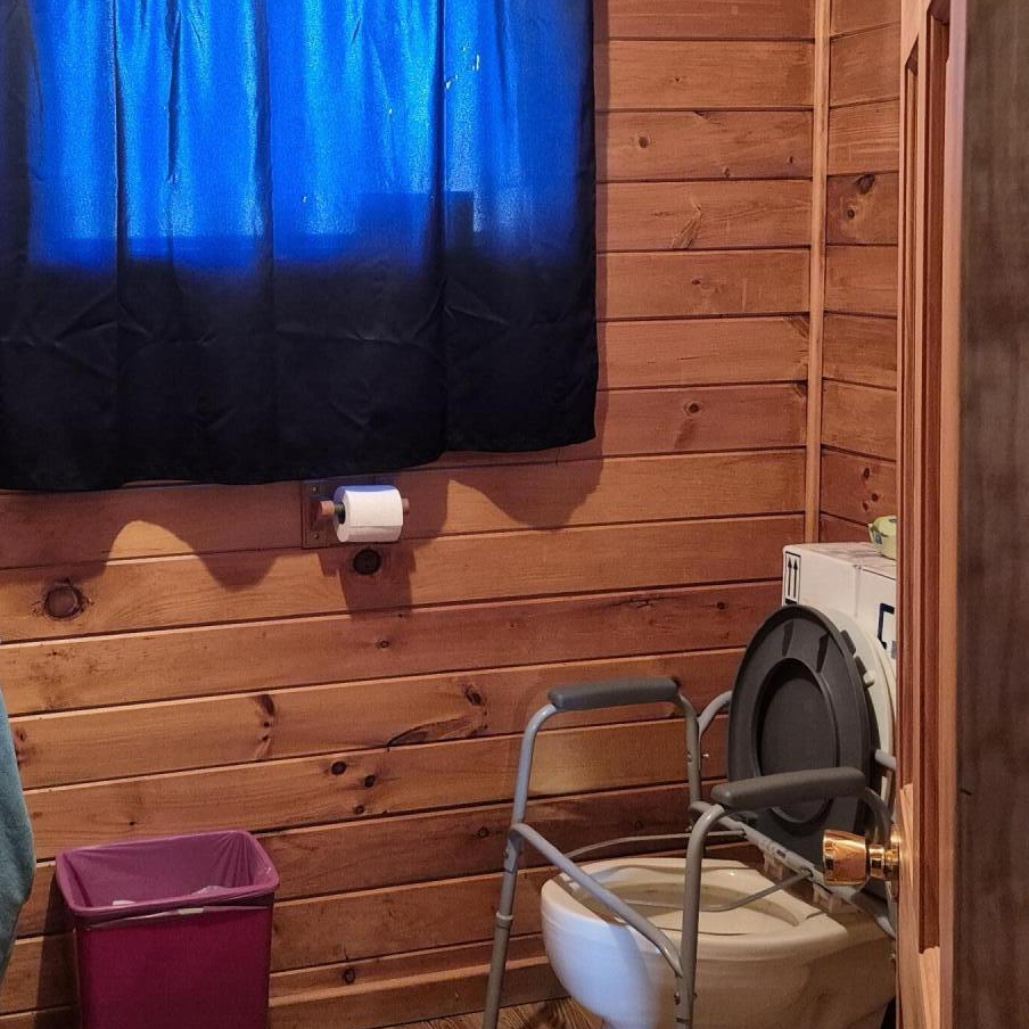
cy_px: 410
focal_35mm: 45
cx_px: 319
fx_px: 1513
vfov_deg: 37.4
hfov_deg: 37.0
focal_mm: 5.4
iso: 1000
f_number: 1.8
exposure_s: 1/60
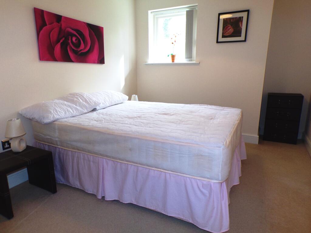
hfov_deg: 71.6
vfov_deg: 56.8
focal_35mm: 24
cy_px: 116
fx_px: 216
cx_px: 156
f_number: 3
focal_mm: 4.3
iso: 141
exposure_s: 1/34
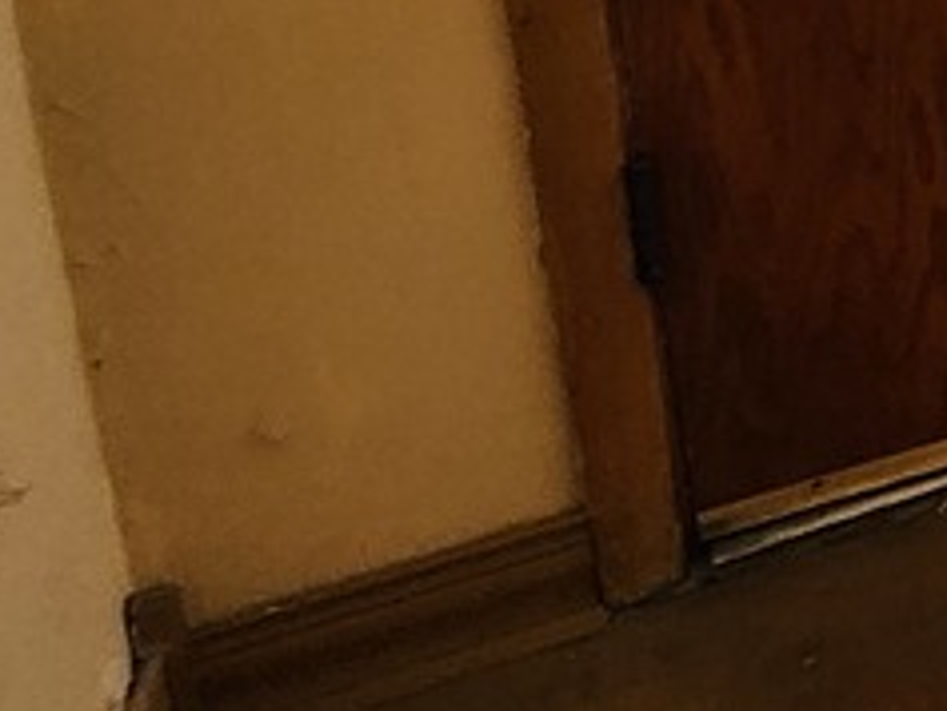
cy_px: -599
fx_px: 2162
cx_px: 2845
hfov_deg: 11.5
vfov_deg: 15.7
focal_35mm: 79
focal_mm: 2.2
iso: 64
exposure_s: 1/60
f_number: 2.2
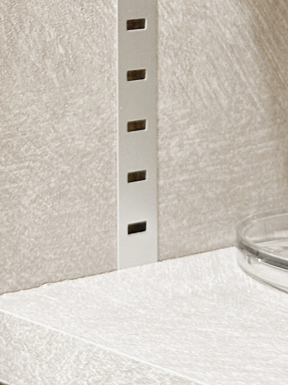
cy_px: -160
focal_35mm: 152
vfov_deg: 12.5
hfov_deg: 9.8
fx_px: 1686
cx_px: 147
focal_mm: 6.86
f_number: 1.78
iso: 500
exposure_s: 1/25
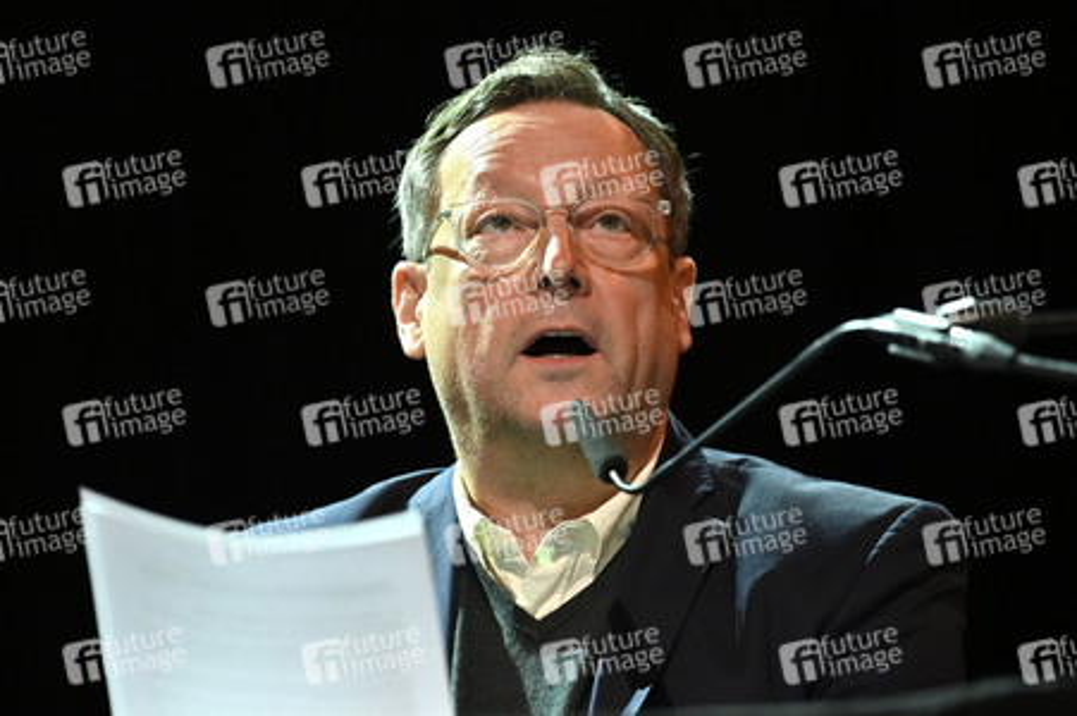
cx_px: 538
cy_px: 358
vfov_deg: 6.9
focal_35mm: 200
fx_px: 5979
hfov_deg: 10.3
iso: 2000
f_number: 2.8
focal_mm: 200
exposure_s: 1/400
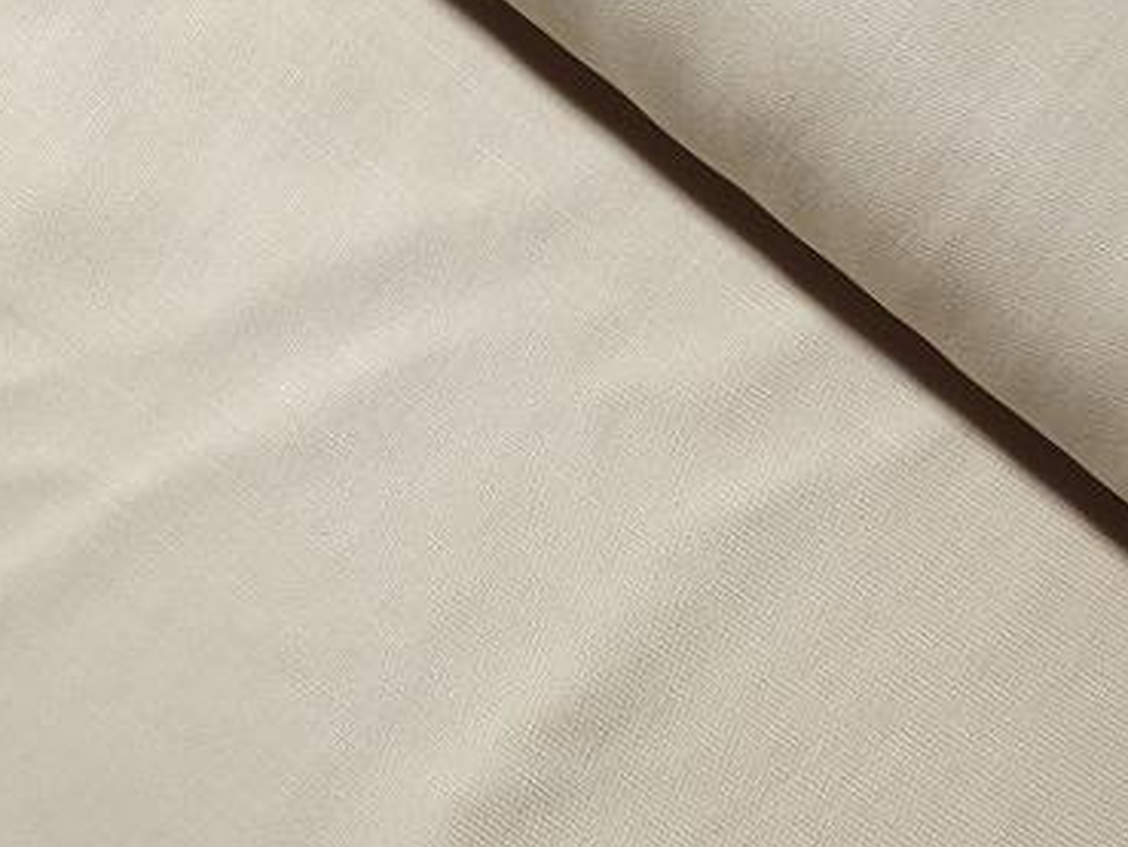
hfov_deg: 35.5
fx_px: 1728
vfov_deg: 26.2
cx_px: 819
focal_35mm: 53
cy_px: 829
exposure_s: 1/50
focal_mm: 5.4
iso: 50
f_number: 1.8
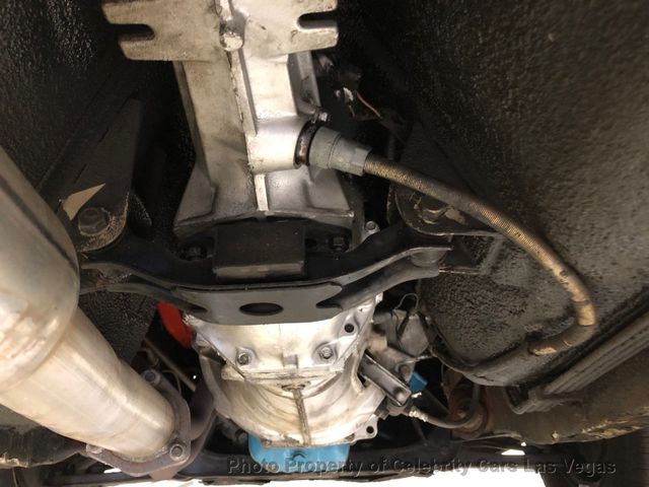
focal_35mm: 28
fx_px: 525
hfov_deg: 63.4
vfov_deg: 49.7
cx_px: 324
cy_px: 244
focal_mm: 3.99
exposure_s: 1/4
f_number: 1.8
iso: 100
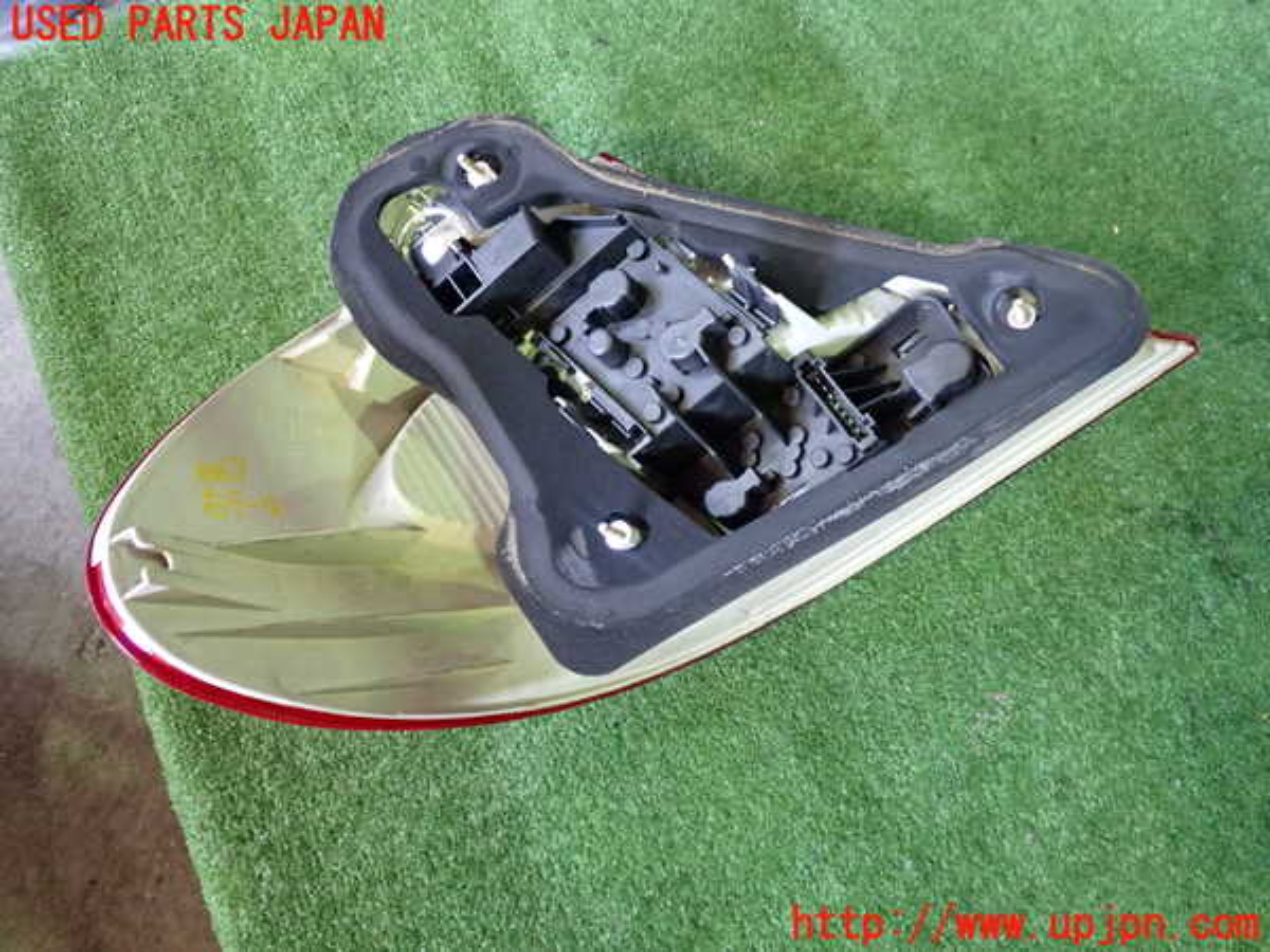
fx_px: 1101
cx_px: 635
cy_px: 476
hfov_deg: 60.0
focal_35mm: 30
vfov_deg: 46.8
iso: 500
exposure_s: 1/40
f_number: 2.3
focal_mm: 5.4
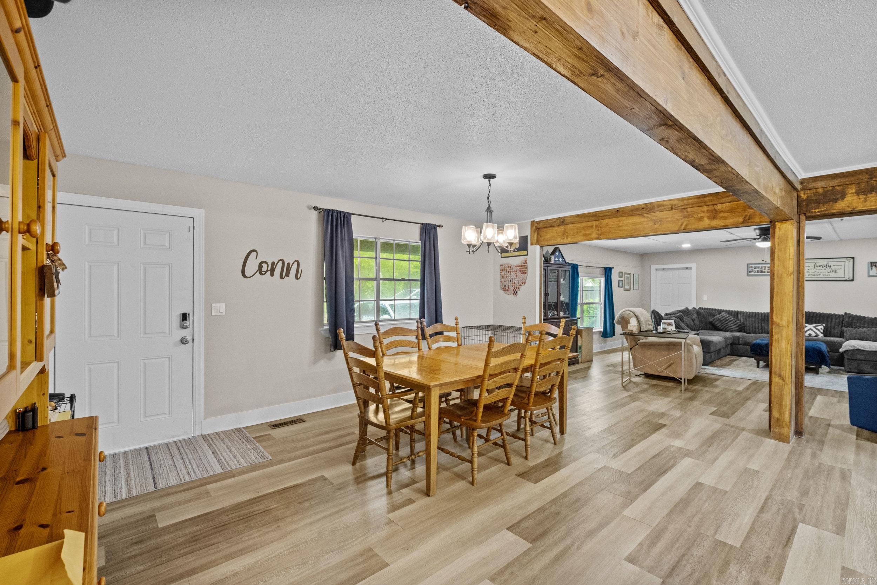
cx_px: 438
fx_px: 365
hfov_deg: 100.4
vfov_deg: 77.3
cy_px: 292
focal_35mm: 15
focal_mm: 10
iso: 640
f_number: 4.5
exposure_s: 1/10
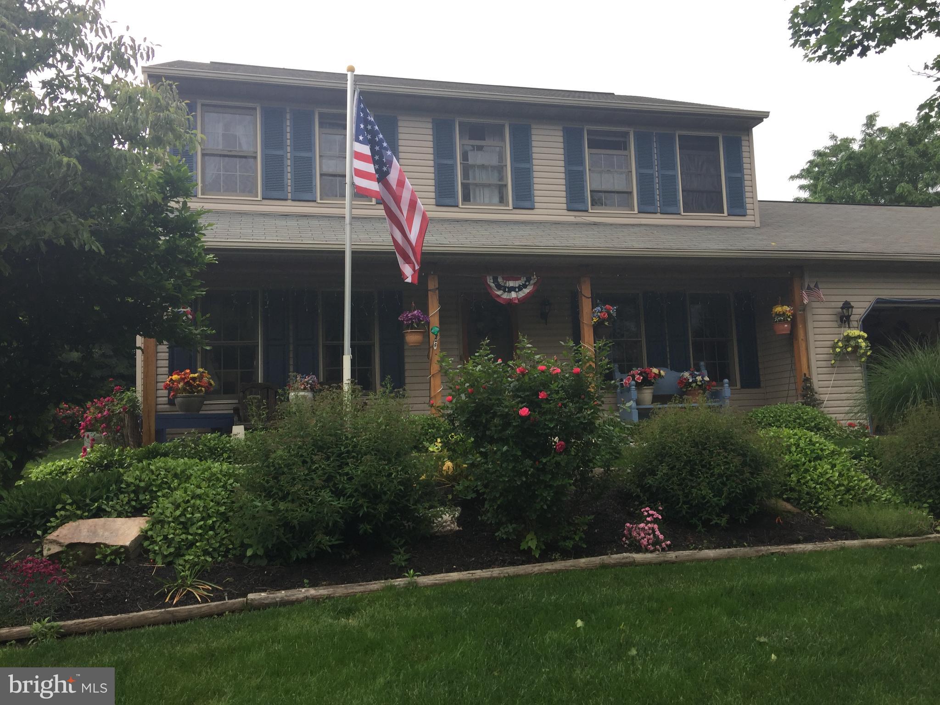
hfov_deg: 61.7
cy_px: 352
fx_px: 787
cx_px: 470
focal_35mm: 29
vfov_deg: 48.2
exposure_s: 1/434
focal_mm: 4.15
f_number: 2.2
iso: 32
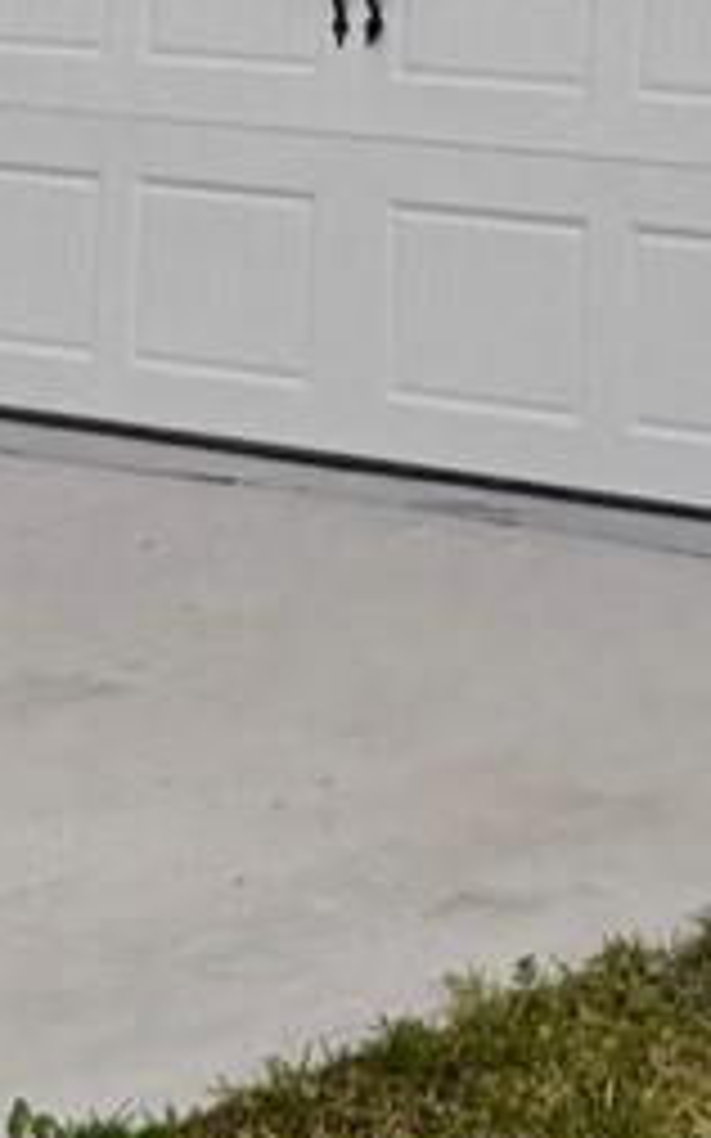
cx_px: 711
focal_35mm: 161
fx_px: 4994
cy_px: -990
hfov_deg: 8.1
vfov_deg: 11.9
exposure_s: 1/66
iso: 200
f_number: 1.78
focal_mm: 6.76
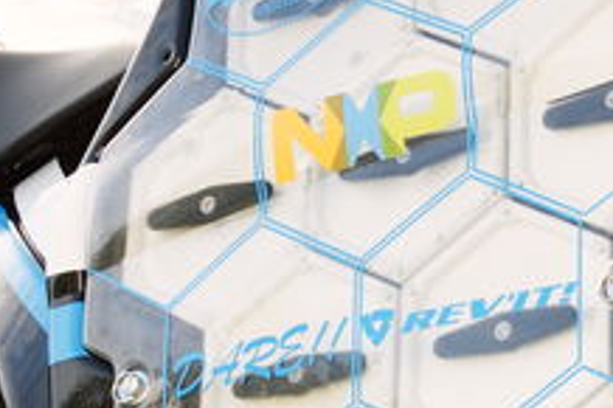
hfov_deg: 11.6
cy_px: 425
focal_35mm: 176
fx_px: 2995
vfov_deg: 7.7
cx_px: 591
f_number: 8
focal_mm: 24
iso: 100
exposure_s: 1/160
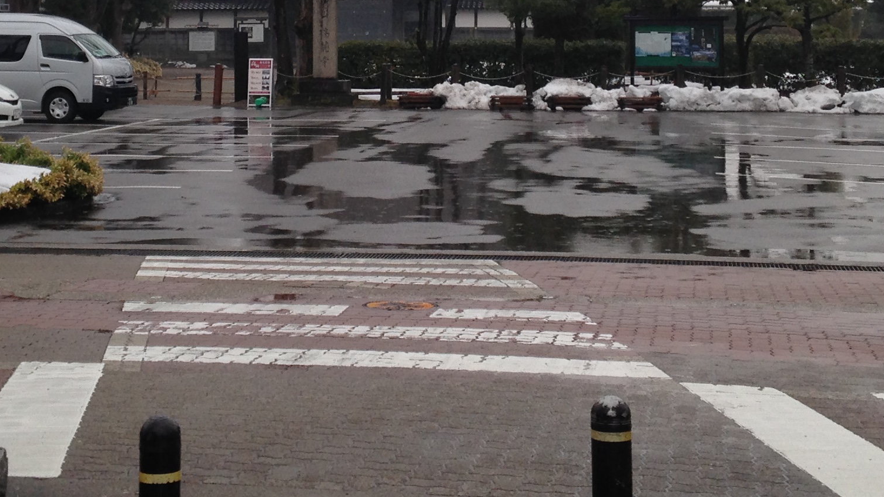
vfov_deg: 15.2
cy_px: -20
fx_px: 1828
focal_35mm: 78
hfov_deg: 27.2
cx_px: 384
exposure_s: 1/227
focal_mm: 4.12
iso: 50
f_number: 2.4
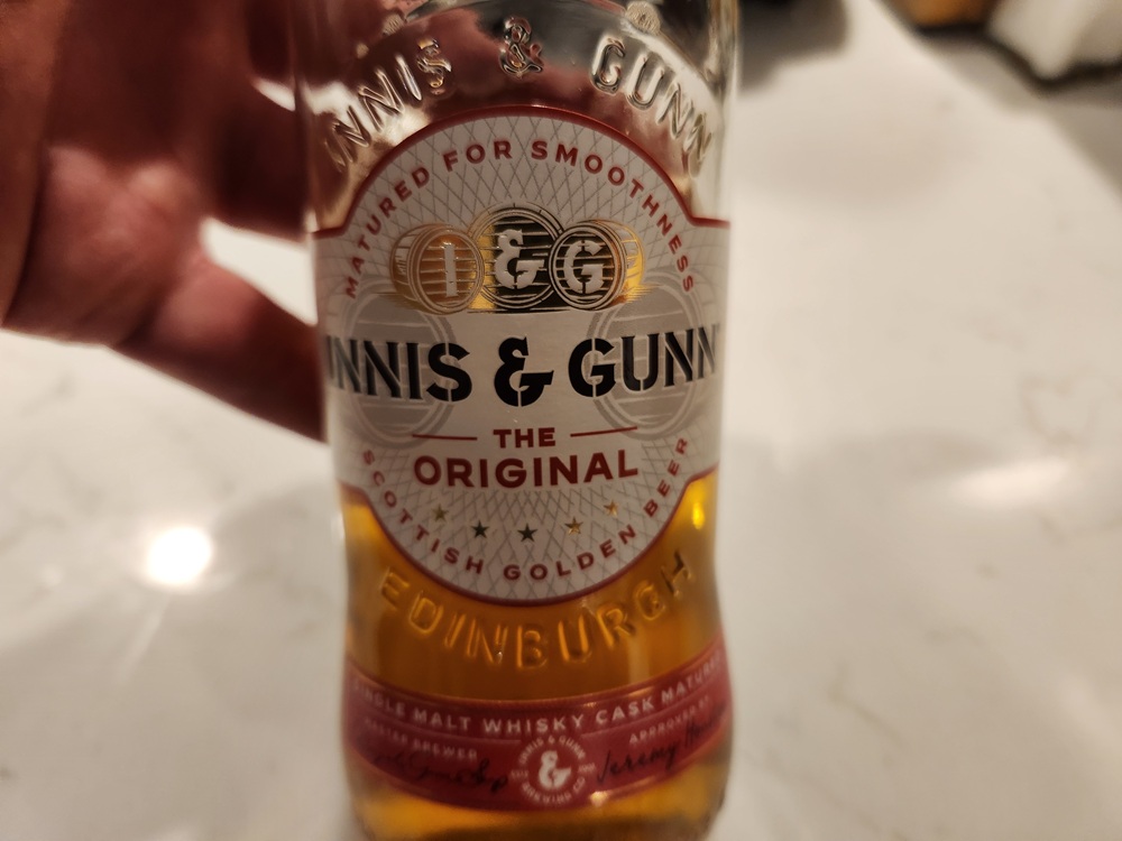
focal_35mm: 23
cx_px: 561
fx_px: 745
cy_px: 420
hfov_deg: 73.9
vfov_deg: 58.9
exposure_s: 1/120
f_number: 1.8
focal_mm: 5.4
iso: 250
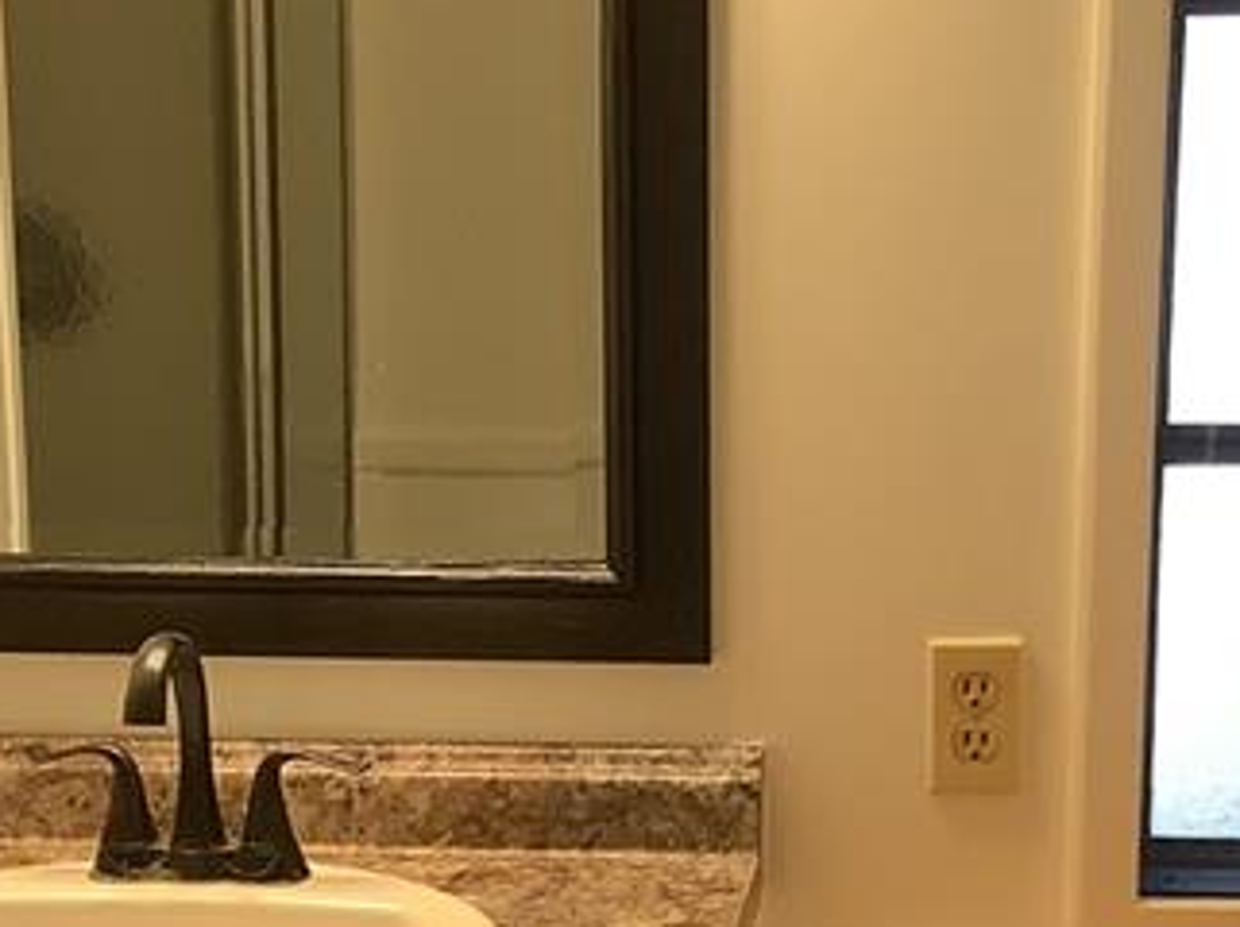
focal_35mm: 99
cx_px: 606
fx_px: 3542
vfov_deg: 14.6
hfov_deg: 19.9
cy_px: 950
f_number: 2.4
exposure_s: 1/60
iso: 100
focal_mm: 3.3
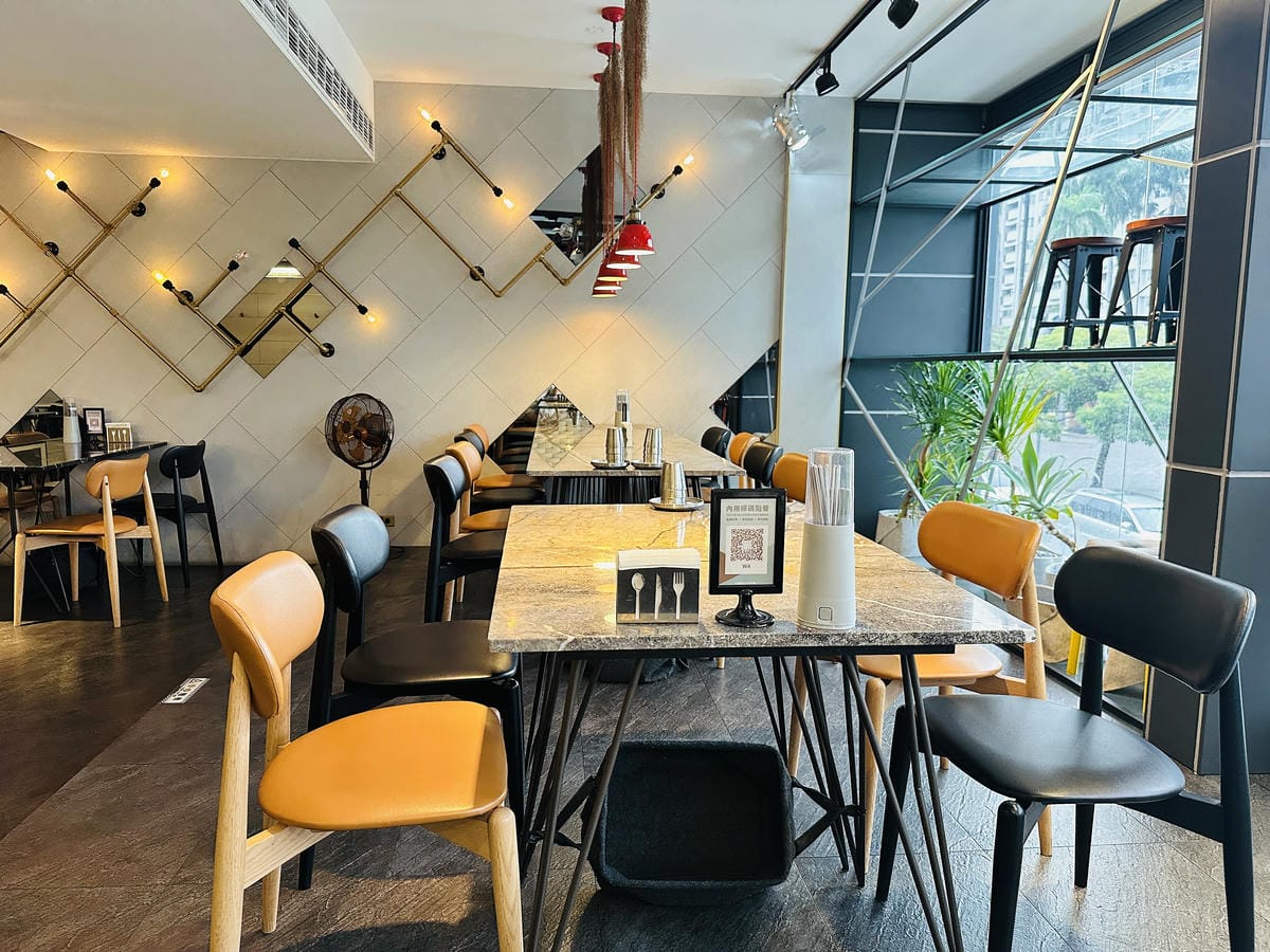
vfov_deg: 56.8
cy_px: 476
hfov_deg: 71.6
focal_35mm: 24
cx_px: 635
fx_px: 881
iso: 320
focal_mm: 6.86
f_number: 1.78
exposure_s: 1/60
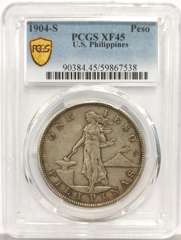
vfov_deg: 35.5
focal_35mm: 54
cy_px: 120
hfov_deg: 27.1
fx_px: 375
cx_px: 90
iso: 160
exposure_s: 1/100
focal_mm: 5.56
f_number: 16
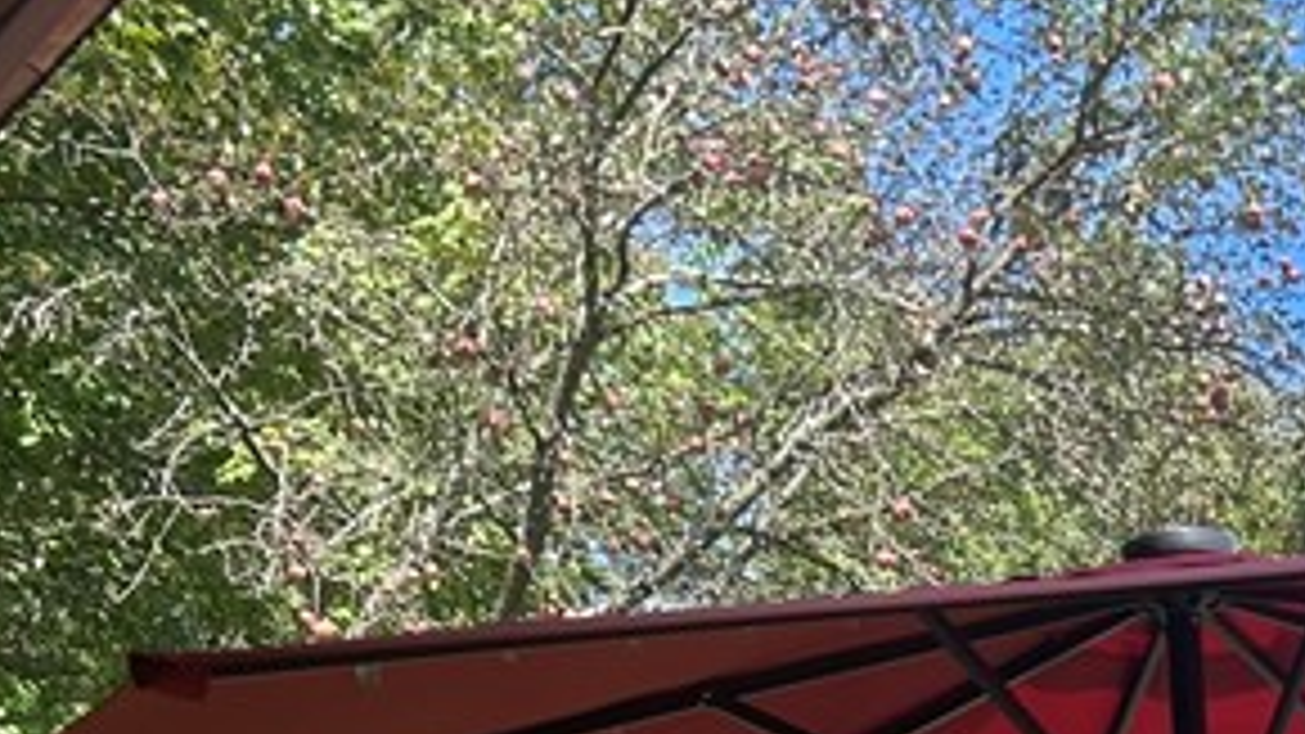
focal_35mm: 100
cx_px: 1328
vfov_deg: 11.1
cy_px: 1432
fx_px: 3460
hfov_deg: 20.6
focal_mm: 5.7
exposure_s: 1/1511
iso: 50
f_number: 1.5
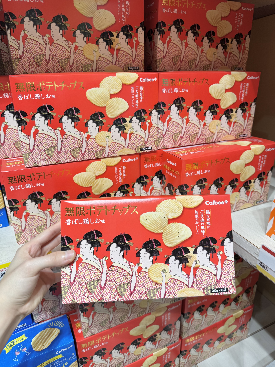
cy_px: 184
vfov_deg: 71.6
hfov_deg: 56.8
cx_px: 138
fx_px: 254
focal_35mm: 24
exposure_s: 1/183
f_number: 1.78
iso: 64
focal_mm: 6.76
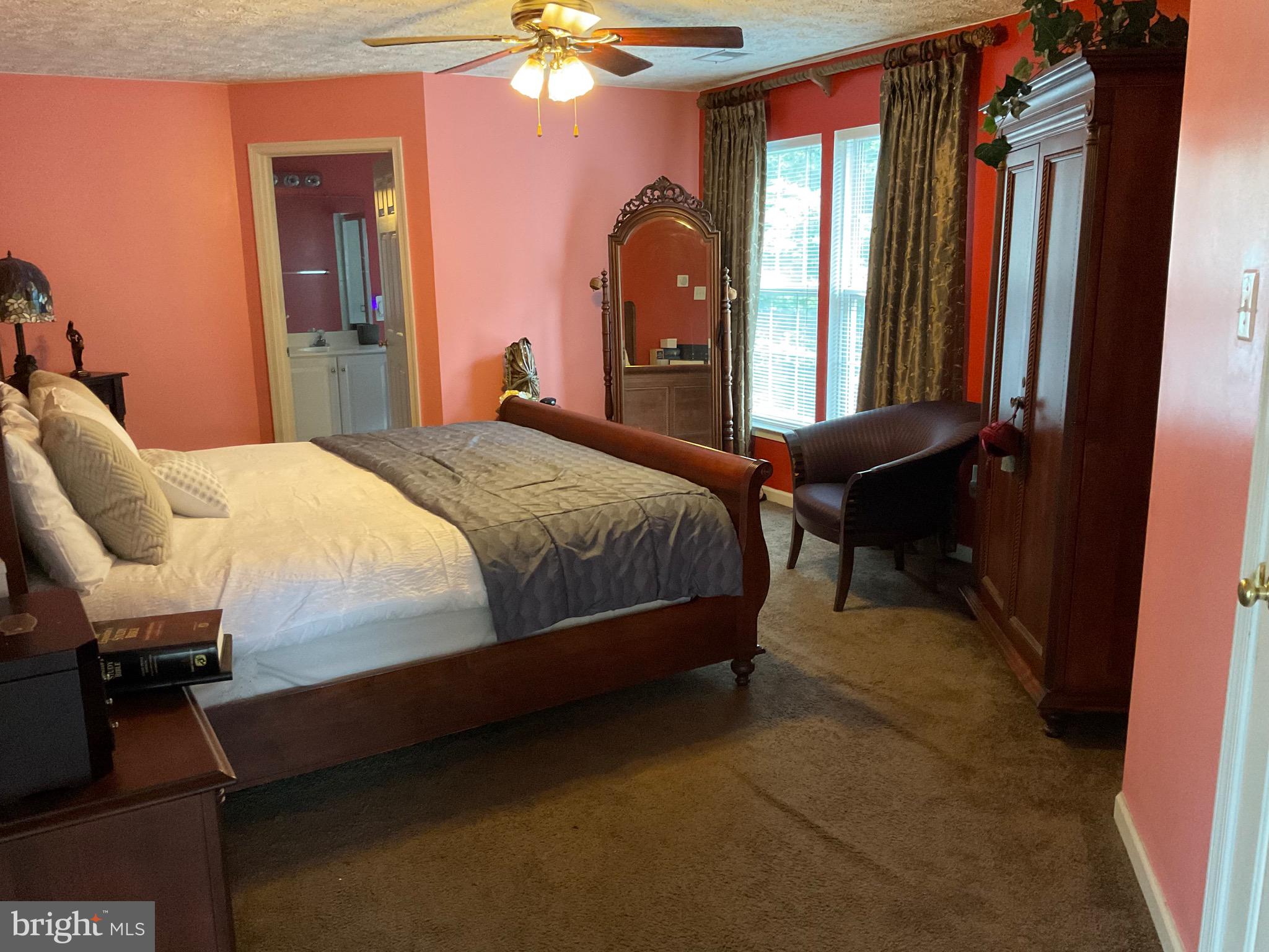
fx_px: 1063
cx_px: 634
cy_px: 476
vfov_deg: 48.2
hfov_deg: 61.7
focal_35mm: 29
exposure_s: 1/30
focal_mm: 3
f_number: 1.8
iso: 400
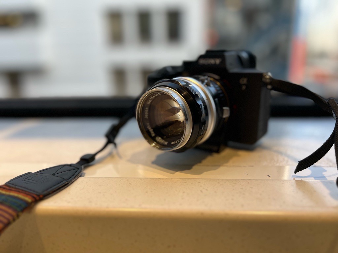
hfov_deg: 67.3
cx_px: 169
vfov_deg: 53.1
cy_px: 126
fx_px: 254
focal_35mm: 26
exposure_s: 1/100
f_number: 1.5
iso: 40
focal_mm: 5.7
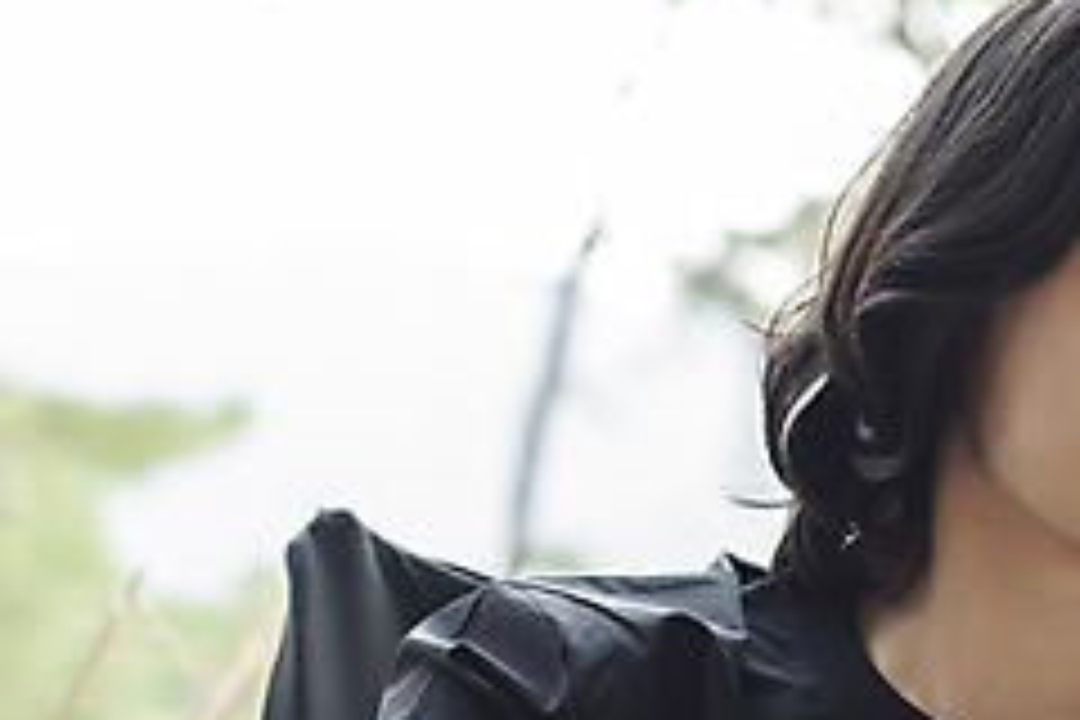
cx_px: 1060
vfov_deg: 10.9
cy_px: 554
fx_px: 3750
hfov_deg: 16.1
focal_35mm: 125
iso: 500
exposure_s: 1/320
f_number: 2.8
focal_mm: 50
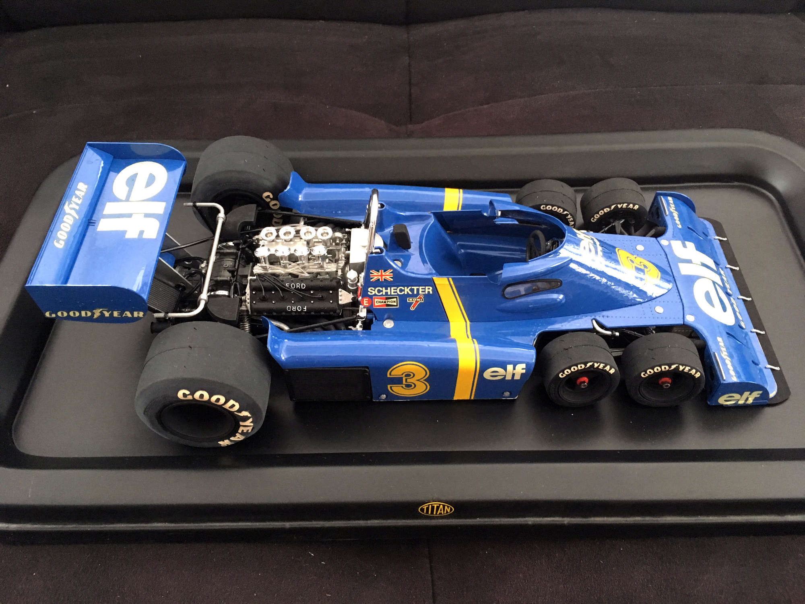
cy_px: 302
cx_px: 402
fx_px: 674
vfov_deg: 48.2
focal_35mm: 29
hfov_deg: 61.7
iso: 200
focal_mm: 4.15
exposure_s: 1/17
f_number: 2.2
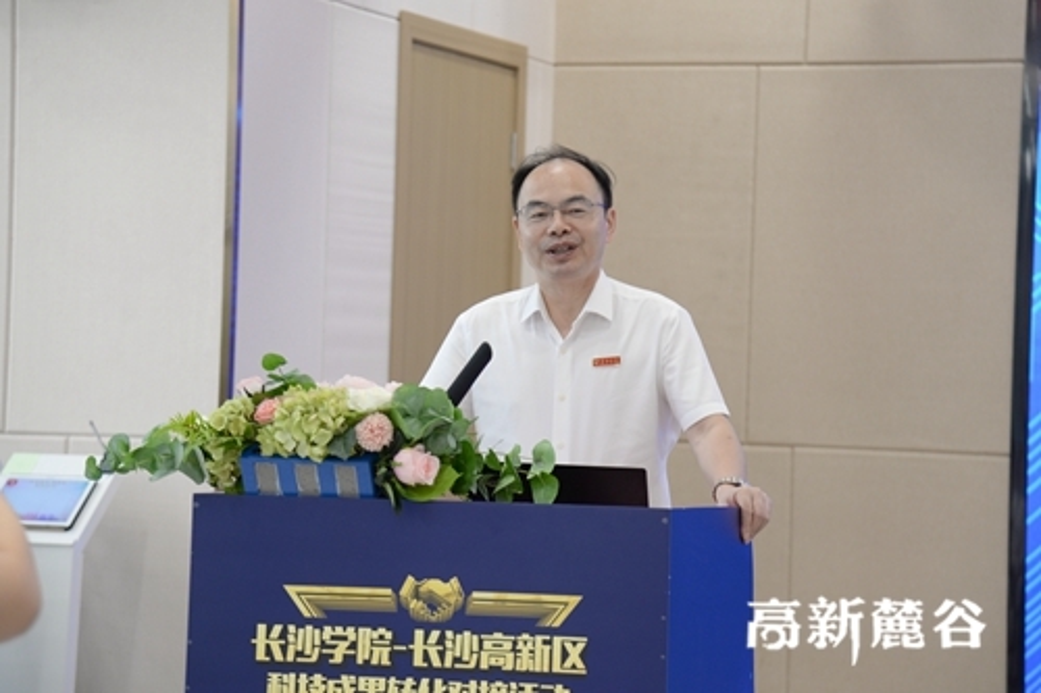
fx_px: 3035
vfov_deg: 13.0
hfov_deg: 19.5
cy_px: 346
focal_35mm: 105
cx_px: 520
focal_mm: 105
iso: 640
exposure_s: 1/50
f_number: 4
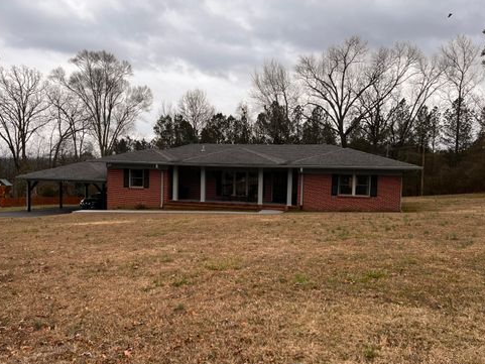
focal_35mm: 27
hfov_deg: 65.3
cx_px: 241
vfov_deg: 51.4
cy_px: 181
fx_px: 378
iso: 50
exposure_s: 1/873
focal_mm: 5.7
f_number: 1.5
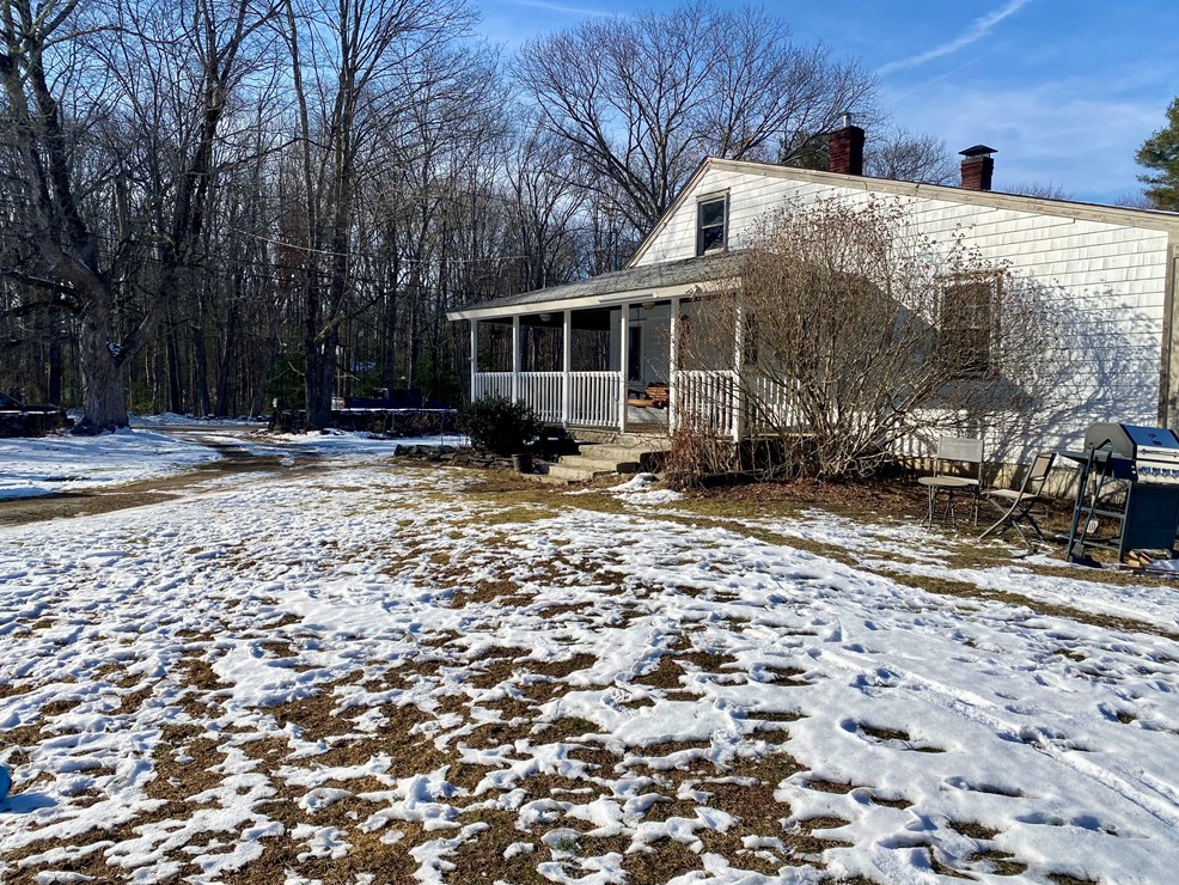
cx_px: 605
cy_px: 453
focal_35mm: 27
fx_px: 920
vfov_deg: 51.4
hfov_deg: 65.3
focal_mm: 4.25
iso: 32
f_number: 1.8
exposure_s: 1/3984
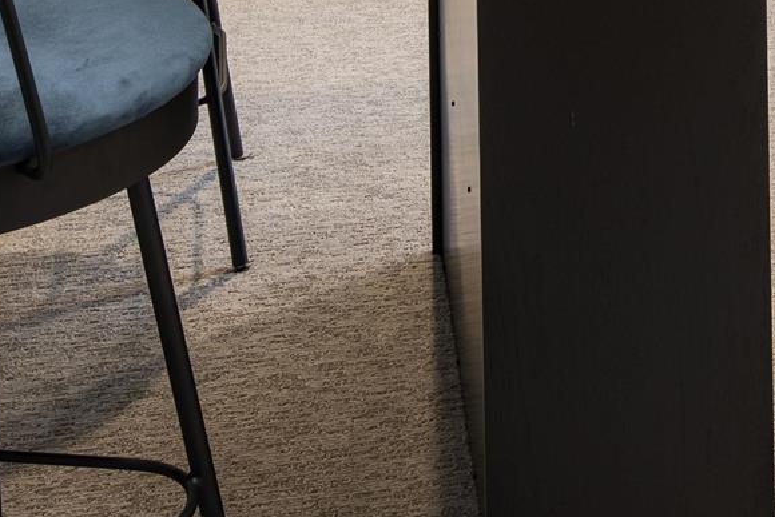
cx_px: 867
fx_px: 1938
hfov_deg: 21.4
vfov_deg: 13.5
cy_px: -432
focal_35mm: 90
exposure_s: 1
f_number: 8
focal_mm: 17
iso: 200
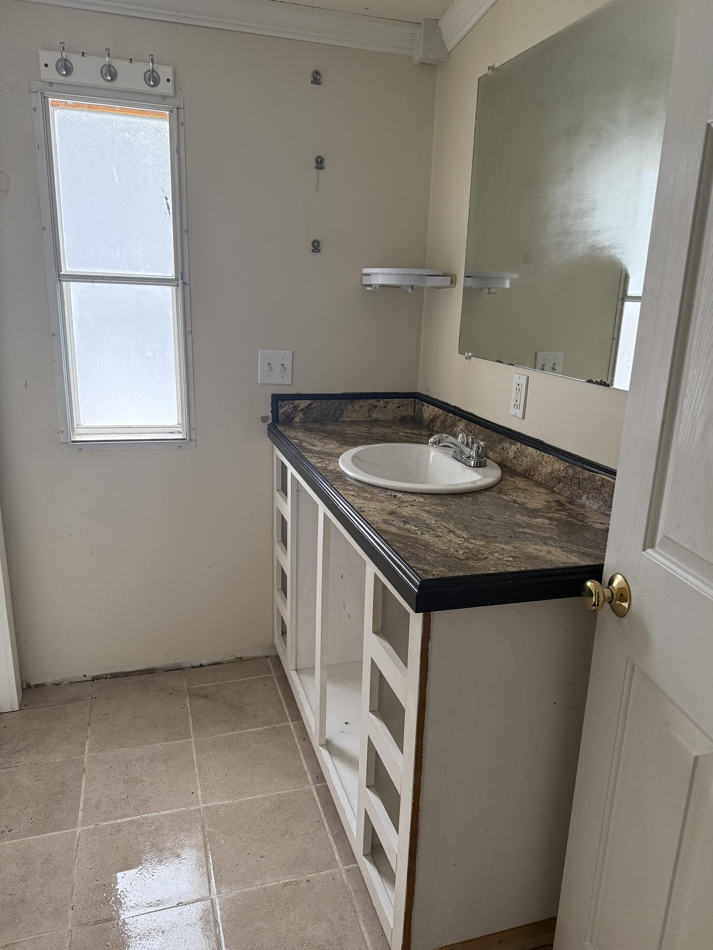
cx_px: 370
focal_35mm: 25
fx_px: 687
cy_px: 491
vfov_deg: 69.4
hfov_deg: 54.9
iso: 200
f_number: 1.78
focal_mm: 6.76
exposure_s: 1/243
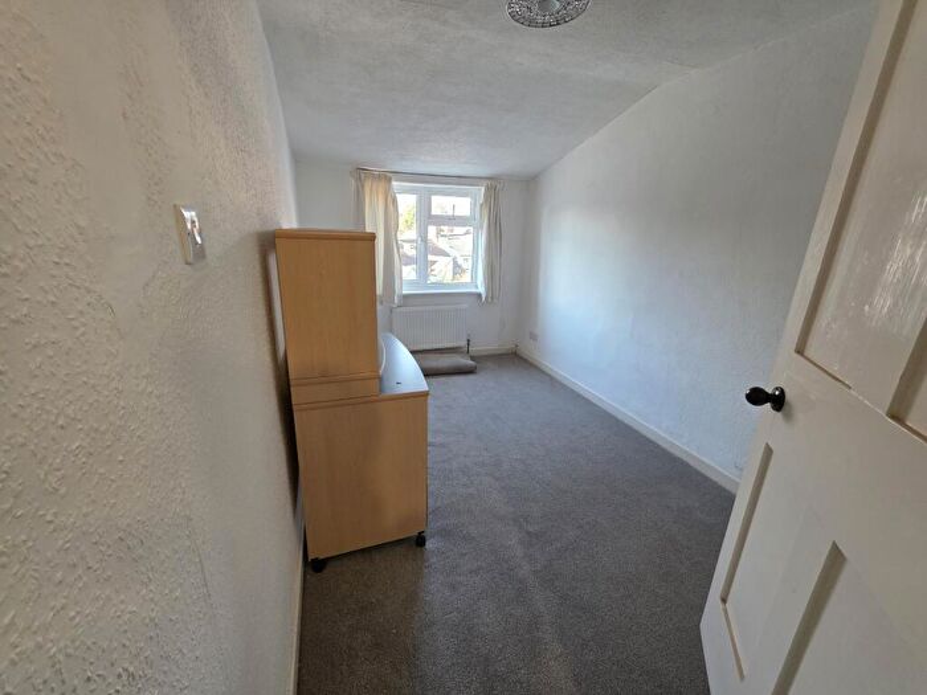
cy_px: 348
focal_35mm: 13
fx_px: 348
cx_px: 464
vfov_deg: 89.9
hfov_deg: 106.2
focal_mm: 2.2
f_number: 1.9
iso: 250
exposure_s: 1/100
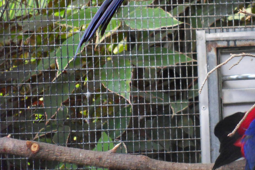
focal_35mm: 427
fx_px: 3025
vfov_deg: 3.2
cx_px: 212
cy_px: 59
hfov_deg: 4.8
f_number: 5.8
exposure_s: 1/30
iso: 400
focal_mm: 42
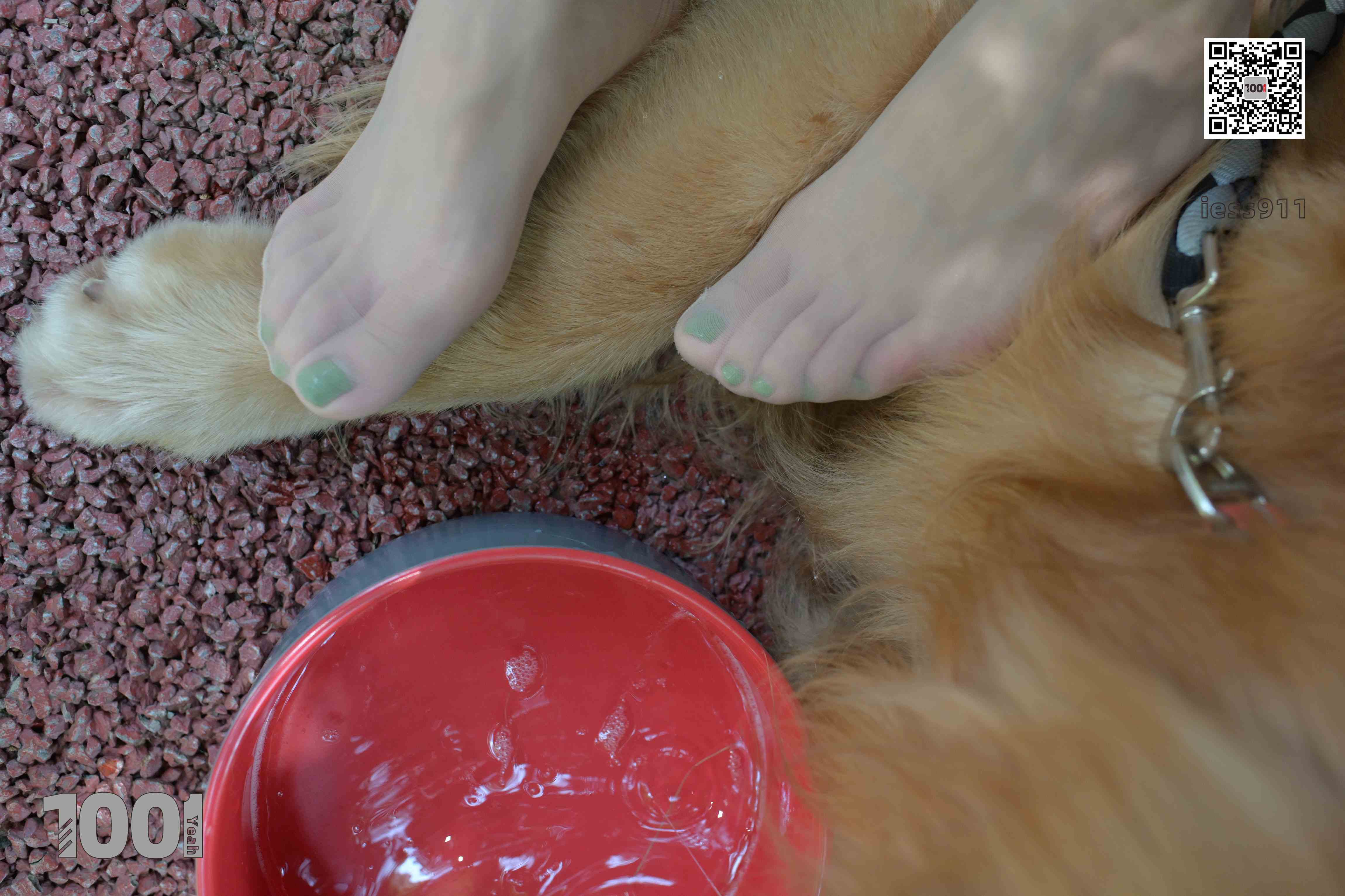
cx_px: 672
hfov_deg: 54.4
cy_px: 448
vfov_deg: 37.9
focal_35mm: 35
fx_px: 1308
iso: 640
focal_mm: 35
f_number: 4
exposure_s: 1/250
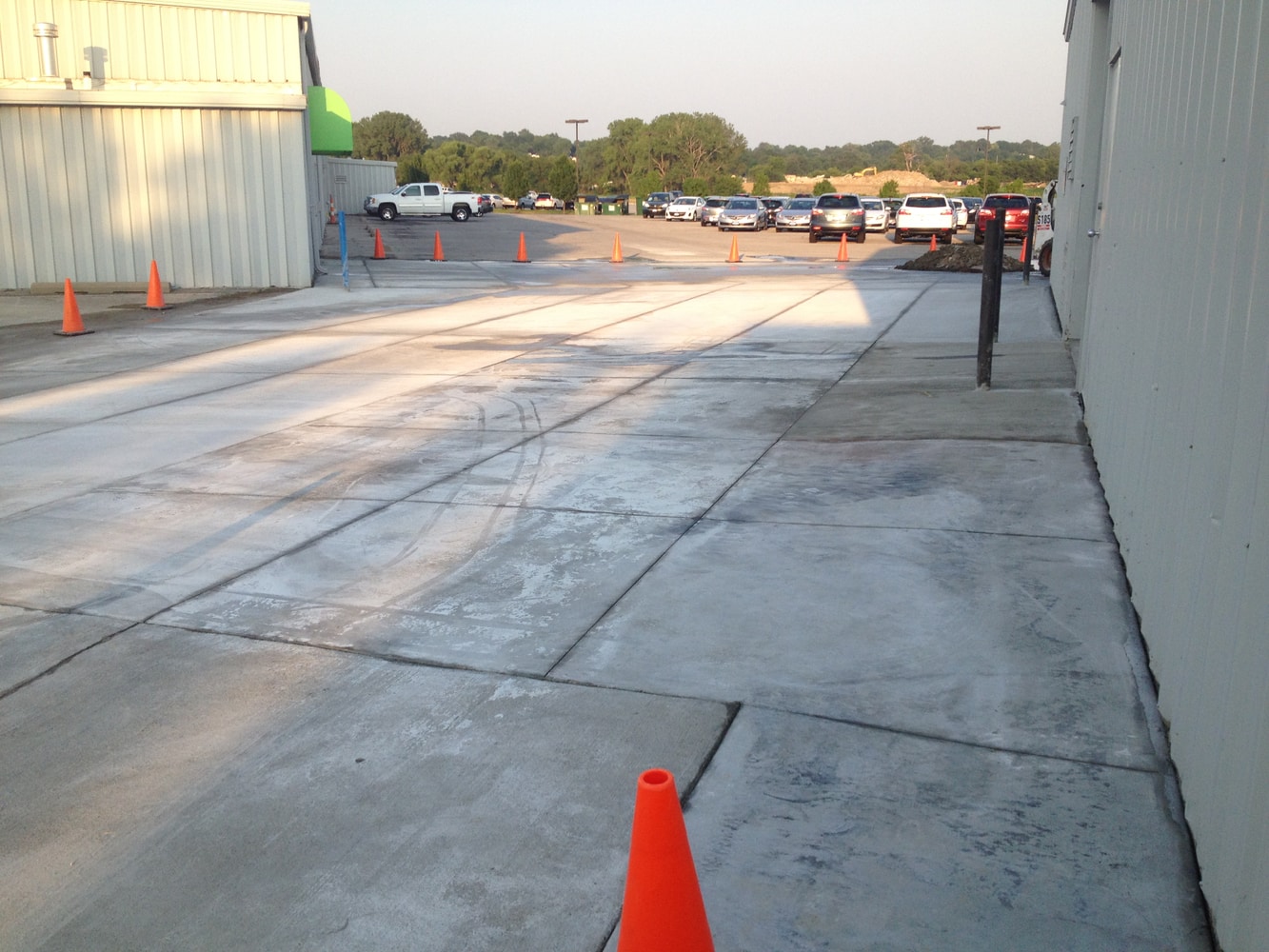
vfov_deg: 40.7
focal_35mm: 35
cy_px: 476
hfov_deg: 52.6
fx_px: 1283
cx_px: 634
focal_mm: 4.28
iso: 80
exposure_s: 1/620
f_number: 2.4
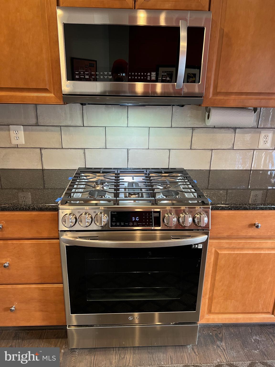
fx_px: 275
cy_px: 184
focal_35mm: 26
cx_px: 138
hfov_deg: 53.1
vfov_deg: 67.3
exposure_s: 1/60
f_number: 1.5
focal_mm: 5.7
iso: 200
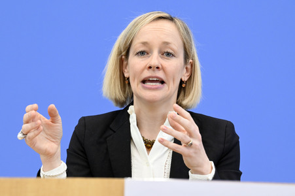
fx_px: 999
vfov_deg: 11.2
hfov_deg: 16.8
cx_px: 148
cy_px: 98
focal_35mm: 122
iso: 4000
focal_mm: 122
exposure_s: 1/400
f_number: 6.3
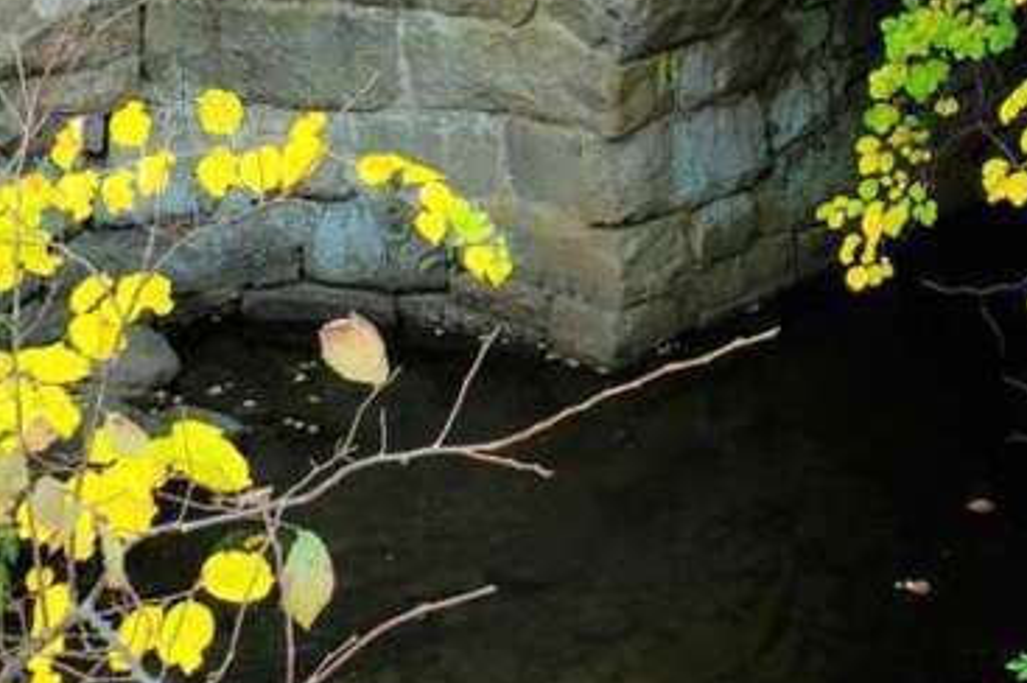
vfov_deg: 21.6
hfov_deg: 33.1
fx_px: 1682
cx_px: 803
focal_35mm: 59
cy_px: -101
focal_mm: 4.3
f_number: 2.4
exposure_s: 1/120
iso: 80
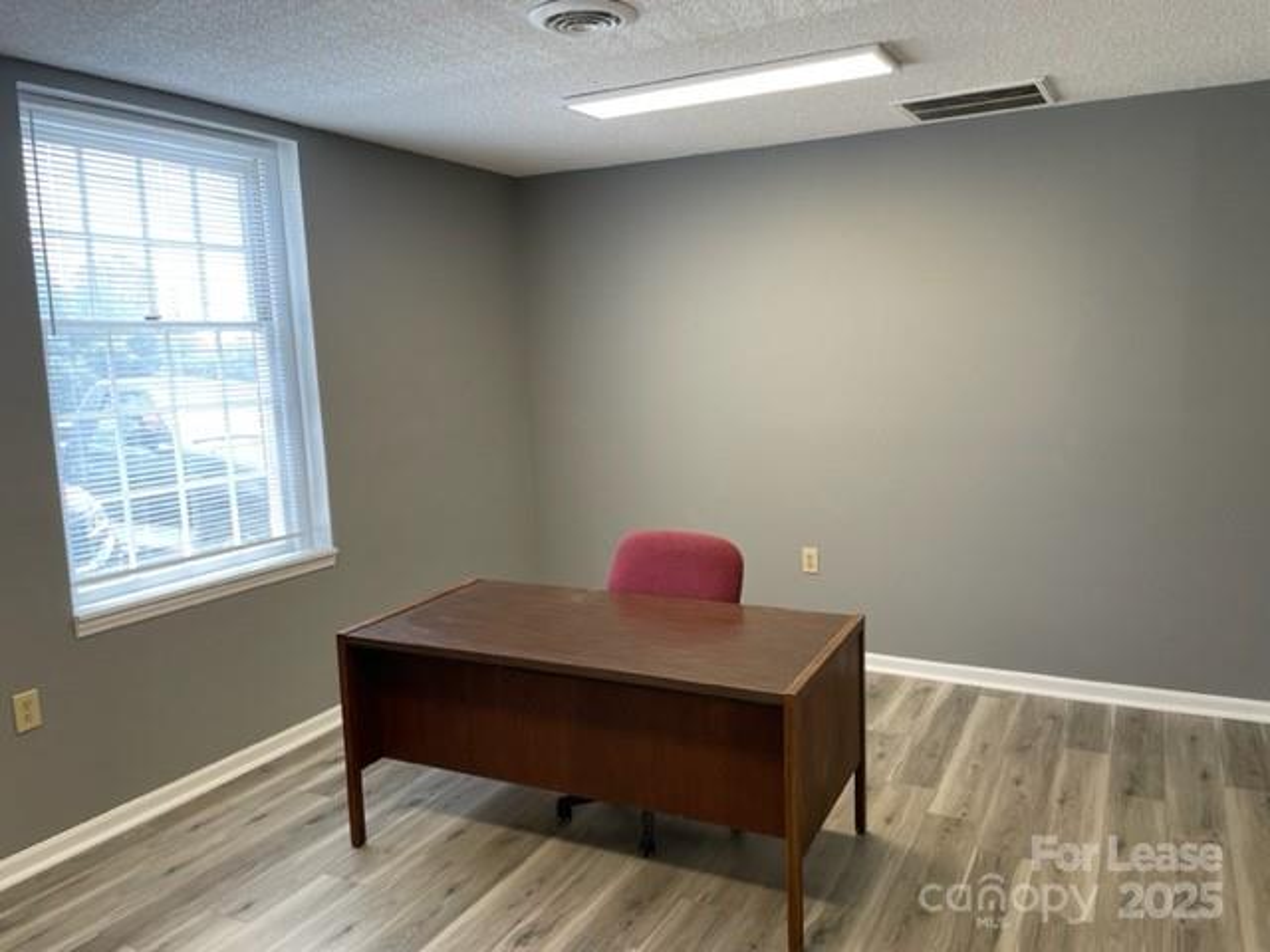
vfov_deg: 53.1
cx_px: 635
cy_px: 476
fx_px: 954
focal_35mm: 26
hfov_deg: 67.3
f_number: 1.6
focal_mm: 4.2
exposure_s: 1/120
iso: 80
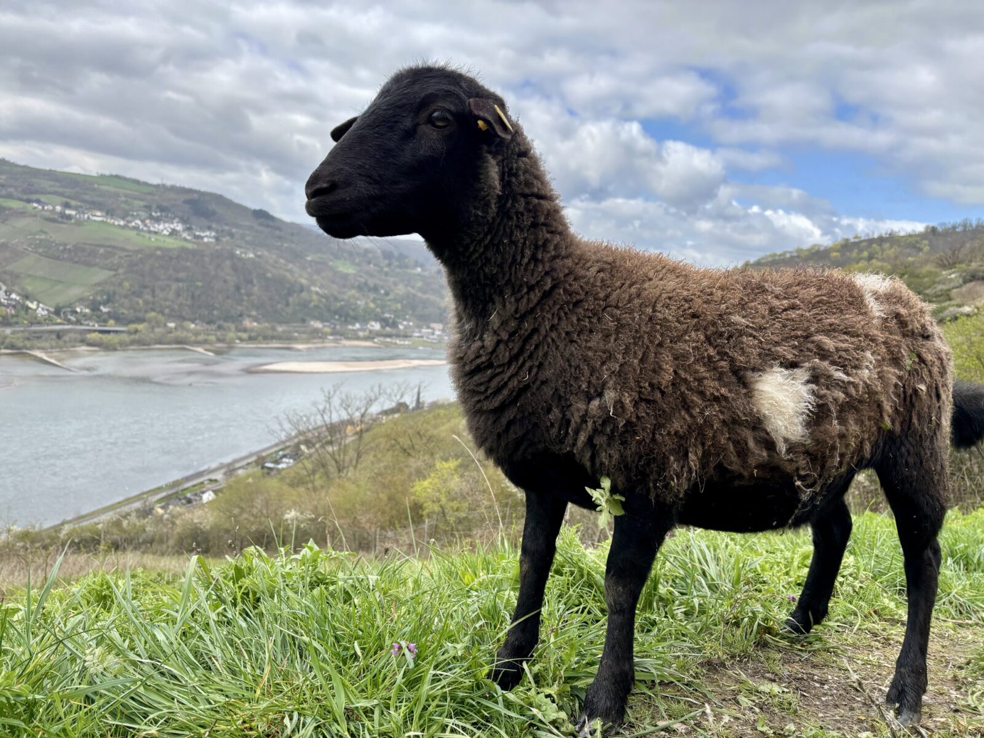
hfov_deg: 67.3
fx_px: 739
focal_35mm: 26
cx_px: 492
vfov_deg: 53.1
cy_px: 369
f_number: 1.6
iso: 50
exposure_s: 1/1263
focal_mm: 5.96
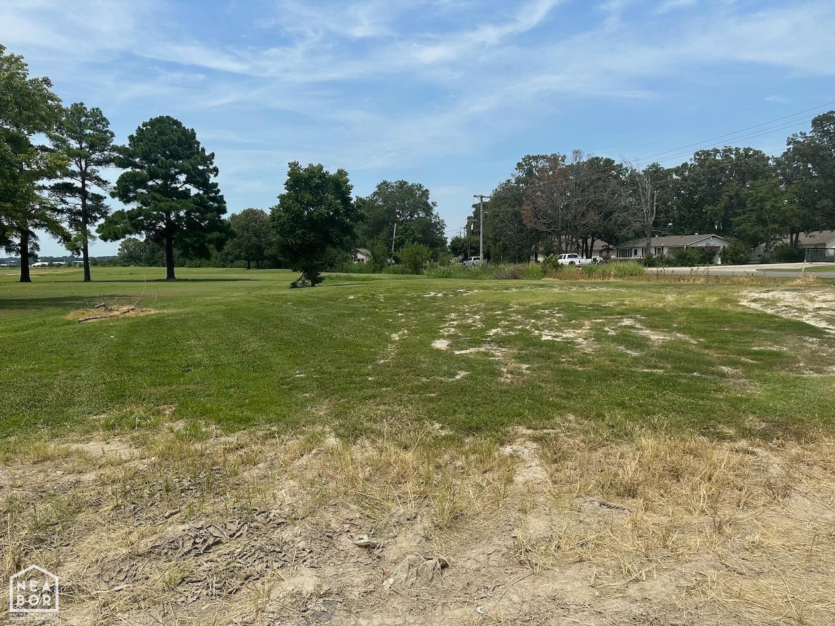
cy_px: 313
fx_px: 579
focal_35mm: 24
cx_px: 418
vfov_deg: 56.8
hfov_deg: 71.6
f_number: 1.78
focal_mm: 6.86
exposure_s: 1/5263
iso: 80
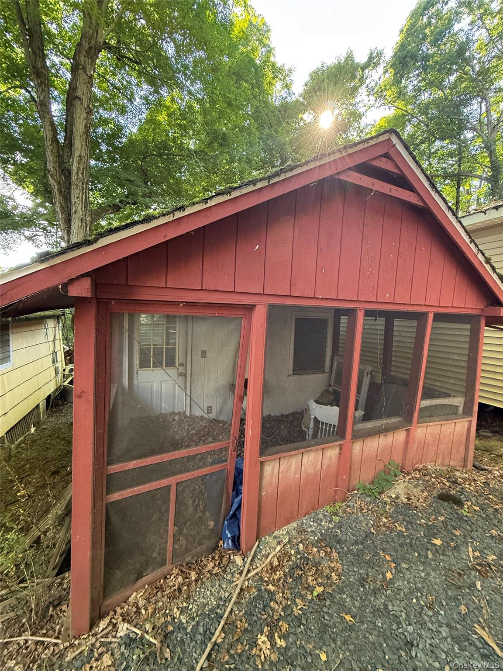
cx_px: 252
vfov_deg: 102.1
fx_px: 271
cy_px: 336
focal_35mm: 14
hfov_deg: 85.7
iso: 400
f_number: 2.2
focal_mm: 2.22
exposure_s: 1/91
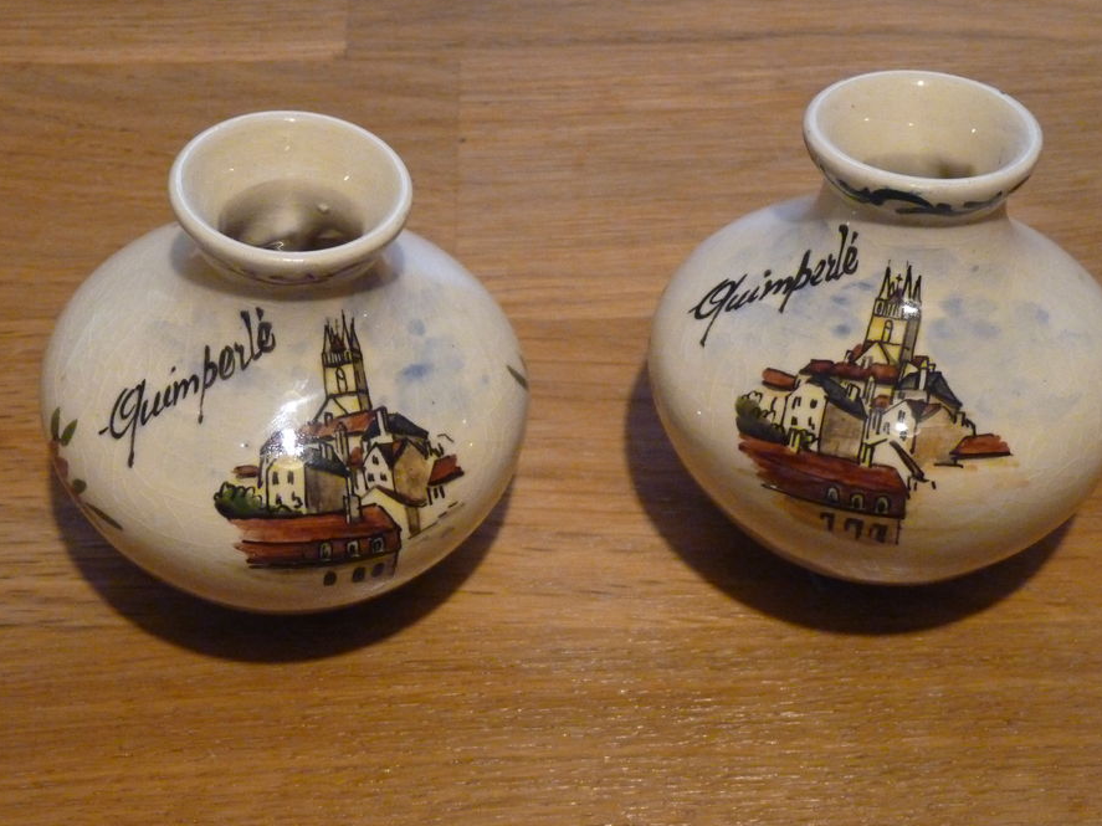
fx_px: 2260
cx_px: 557
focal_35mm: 71
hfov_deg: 27.4
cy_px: 378
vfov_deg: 20.7
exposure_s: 1/25
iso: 800
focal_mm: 11.1
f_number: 3.4
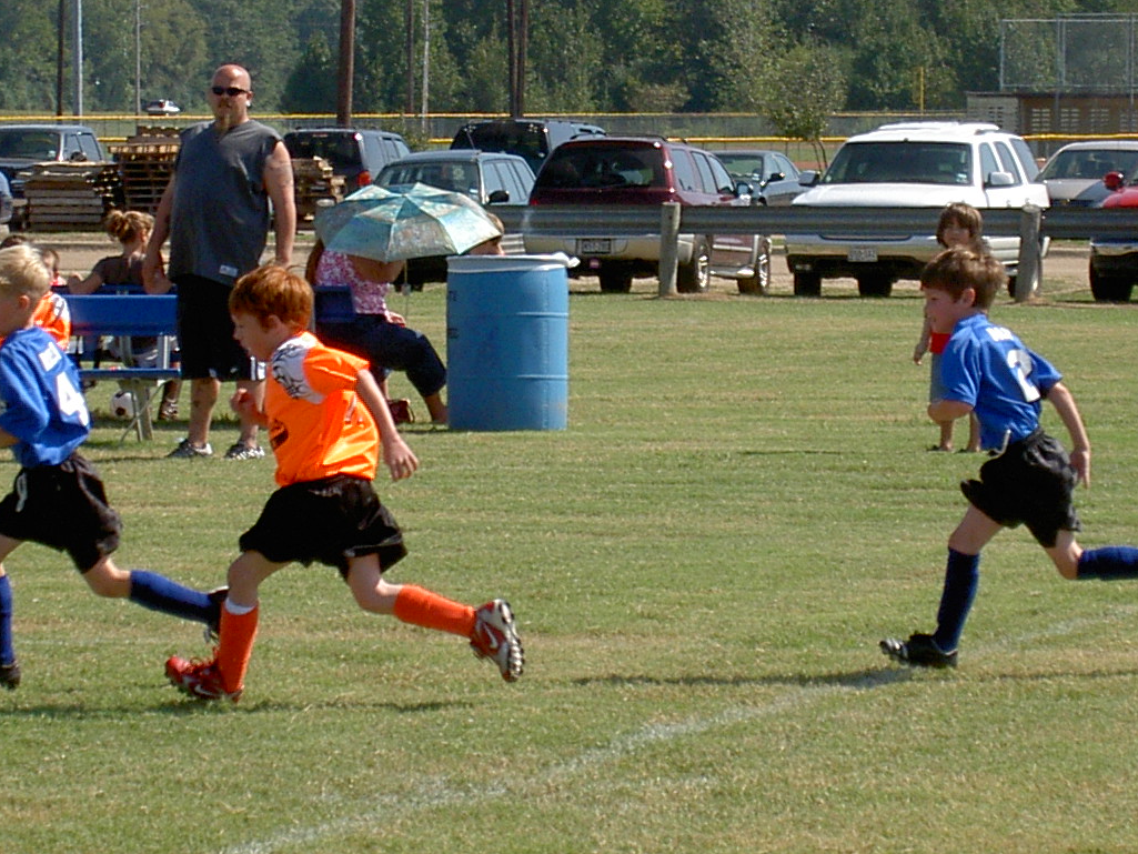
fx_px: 7431
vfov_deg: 6.6
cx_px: 523
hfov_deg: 8.8
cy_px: 202
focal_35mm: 226
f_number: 4.9
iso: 50
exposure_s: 1/400
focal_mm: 16.8
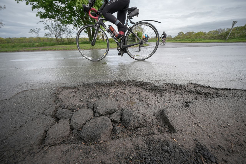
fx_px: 82
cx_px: 123
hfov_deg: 112.6
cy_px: 82
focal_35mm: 12
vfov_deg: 90.0
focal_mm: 12
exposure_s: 1/800
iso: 400
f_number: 5
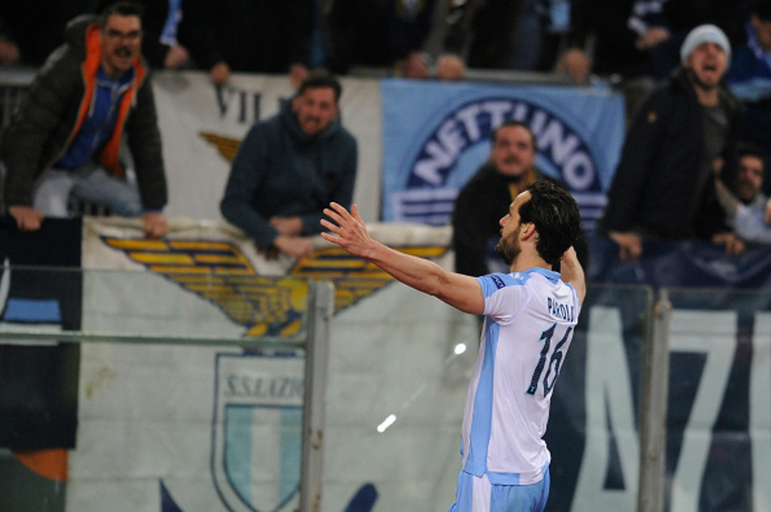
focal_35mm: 400
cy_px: 256
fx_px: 8558
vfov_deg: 3.4
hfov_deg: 5.2
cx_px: 386
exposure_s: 1/800
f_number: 3.2
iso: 2000
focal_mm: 400
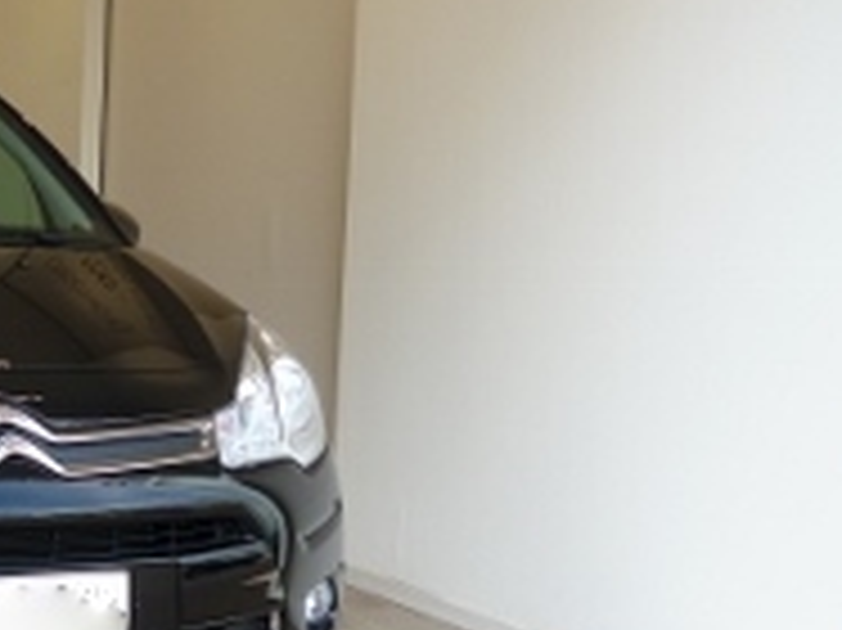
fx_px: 1872
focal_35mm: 77
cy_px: 297
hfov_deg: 23.6
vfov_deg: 19.1
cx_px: -104
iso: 100
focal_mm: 5.7
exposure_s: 1/125
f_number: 3.3
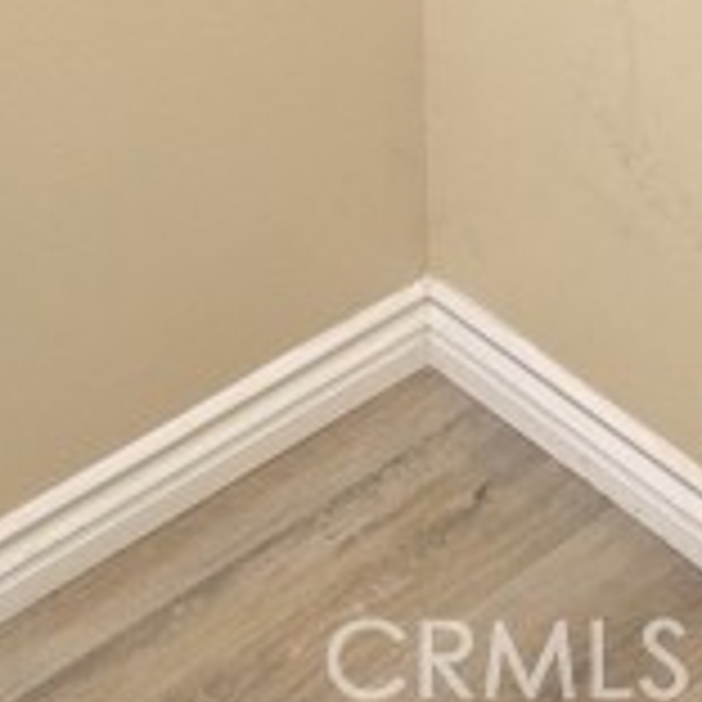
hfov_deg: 18.6
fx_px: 2088
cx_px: 704
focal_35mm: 91
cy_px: -716
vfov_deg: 15.3
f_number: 1.89
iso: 369
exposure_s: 1/40
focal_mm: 5.43
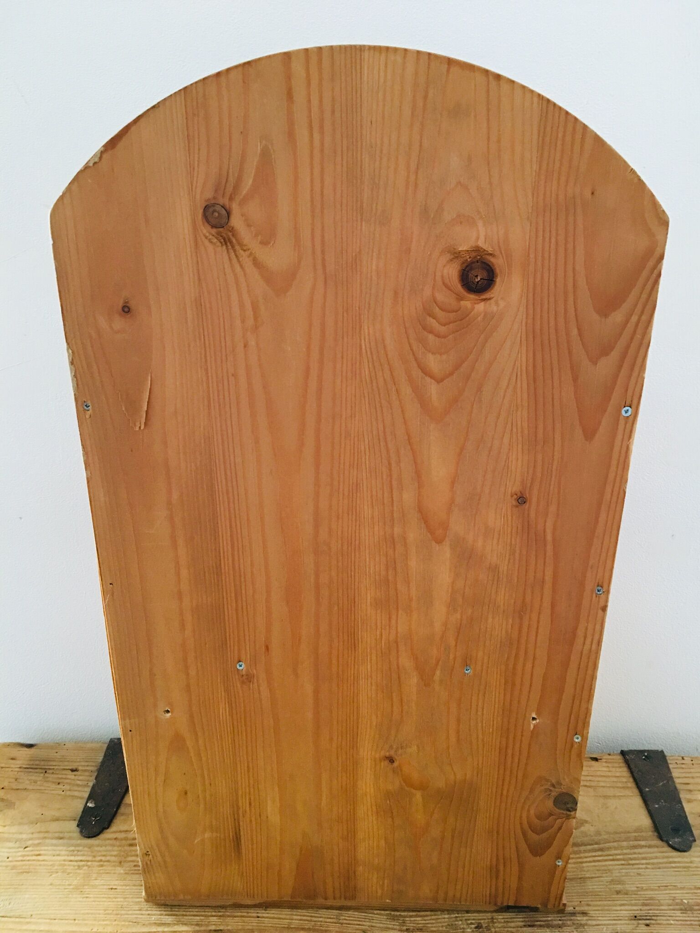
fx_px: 782
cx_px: 350
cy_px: 466
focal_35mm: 29
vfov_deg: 61.7
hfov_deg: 48.2
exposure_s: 1/10
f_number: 2.2
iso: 80
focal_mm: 4.15
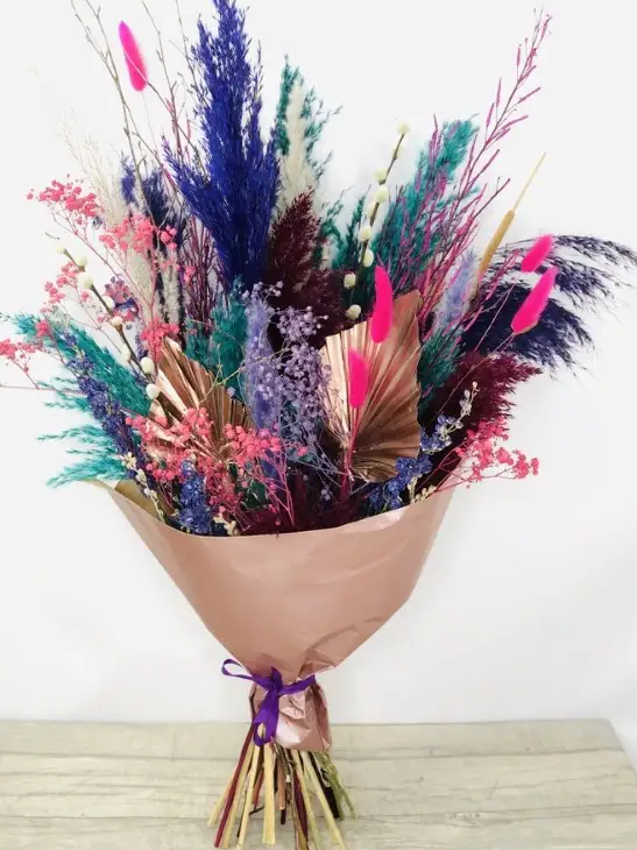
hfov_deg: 25.6
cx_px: 303
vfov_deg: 33.8
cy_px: 410
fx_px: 1399
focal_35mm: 57
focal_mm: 6
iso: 50
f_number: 2.4
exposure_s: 1/50
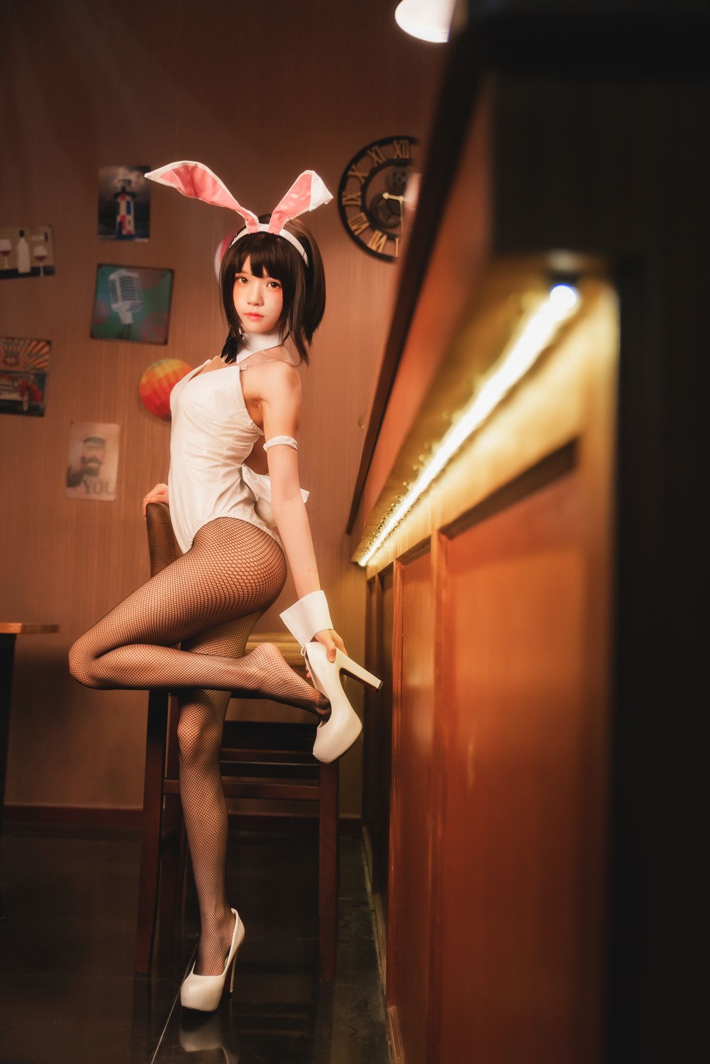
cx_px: 355
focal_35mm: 40
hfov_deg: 33.4
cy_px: 532
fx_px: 1183
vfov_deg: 48.5
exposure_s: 1/125
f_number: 2.8
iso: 1600
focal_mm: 40
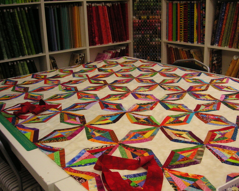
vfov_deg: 38.2
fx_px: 276
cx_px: 128
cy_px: 95
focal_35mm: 39
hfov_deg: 46.8
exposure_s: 1/45
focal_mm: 6.1
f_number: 2.8
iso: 125
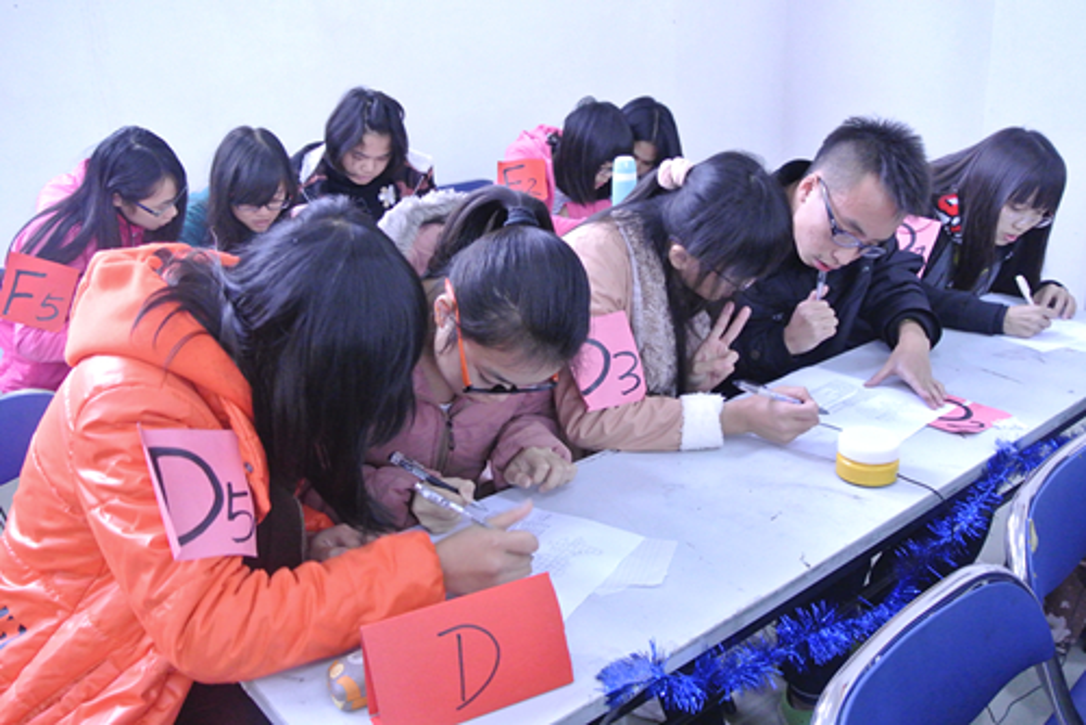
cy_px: 362
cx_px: 543
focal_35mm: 31
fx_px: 936
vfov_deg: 42.4
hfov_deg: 60.3
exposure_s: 1/30
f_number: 3.8
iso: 1800
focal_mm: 11.8
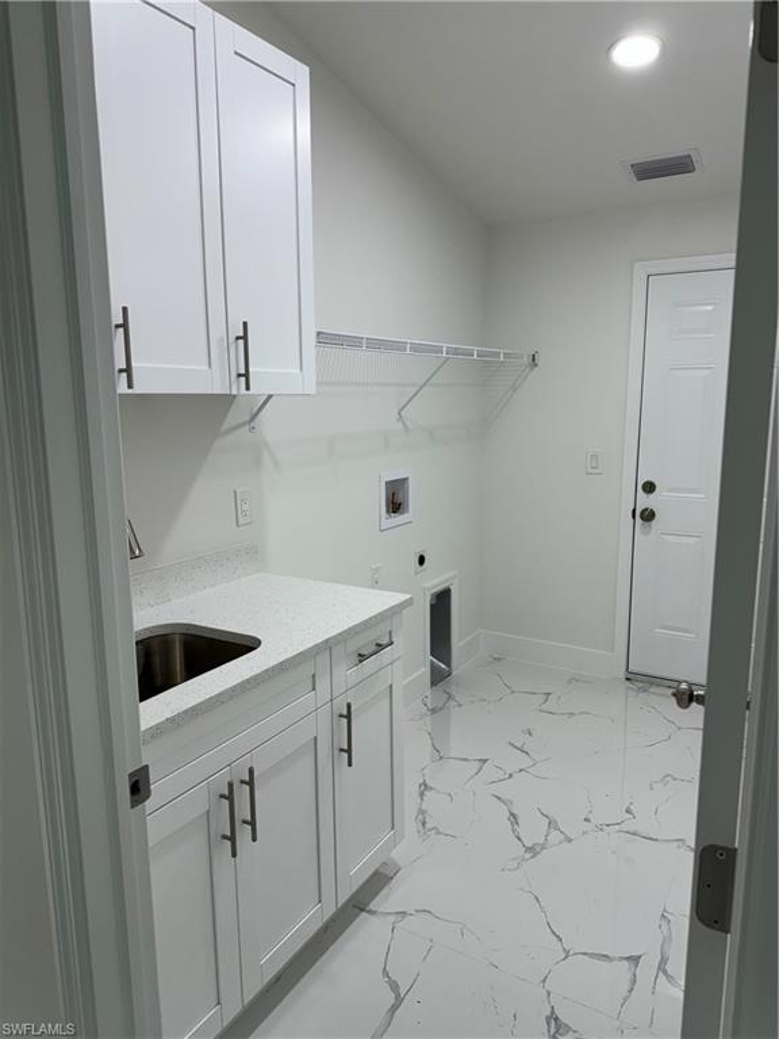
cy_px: 520
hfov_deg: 56.8
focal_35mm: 24
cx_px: 390
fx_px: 720
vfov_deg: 71.6
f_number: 1.78
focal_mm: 6.86
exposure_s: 1/120
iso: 80
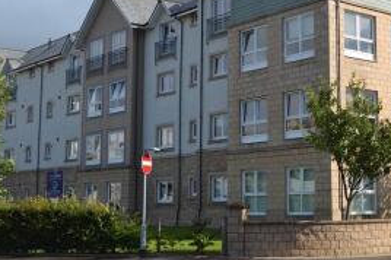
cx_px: 317
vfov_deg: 21.1
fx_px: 694
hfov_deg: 30.6
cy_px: 99
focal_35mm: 64
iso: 100
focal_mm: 24
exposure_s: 1/200
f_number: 7.1
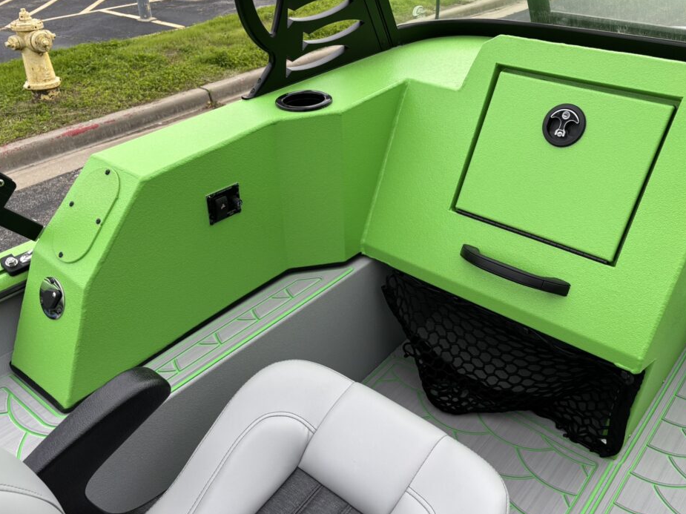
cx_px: 356
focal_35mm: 30
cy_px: 281
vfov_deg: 46.7
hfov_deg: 60.0
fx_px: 594
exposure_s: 1/622
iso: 50
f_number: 1.6
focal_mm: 5.96
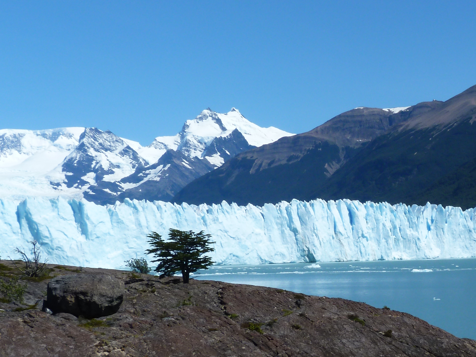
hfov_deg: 23.5
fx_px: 1128
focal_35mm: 82
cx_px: 386
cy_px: 236
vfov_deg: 17.9
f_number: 5.6
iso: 80
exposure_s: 1/640
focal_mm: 7.1
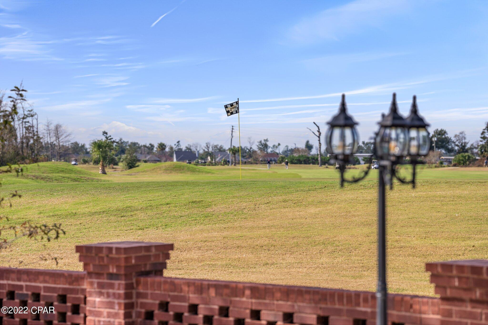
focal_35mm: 115
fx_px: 1559
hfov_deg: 17.8
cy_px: 162
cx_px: 244
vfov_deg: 11.9
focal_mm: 115
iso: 100
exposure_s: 1/1600
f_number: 4
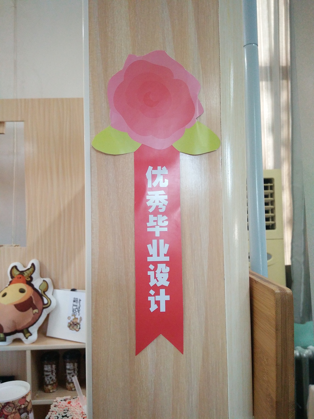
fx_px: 254
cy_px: 210
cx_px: 157
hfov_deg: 63.4
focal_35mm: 21
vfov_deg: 79.0
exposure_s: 1/33.3
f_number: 2.2
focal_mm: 3.66
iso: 300
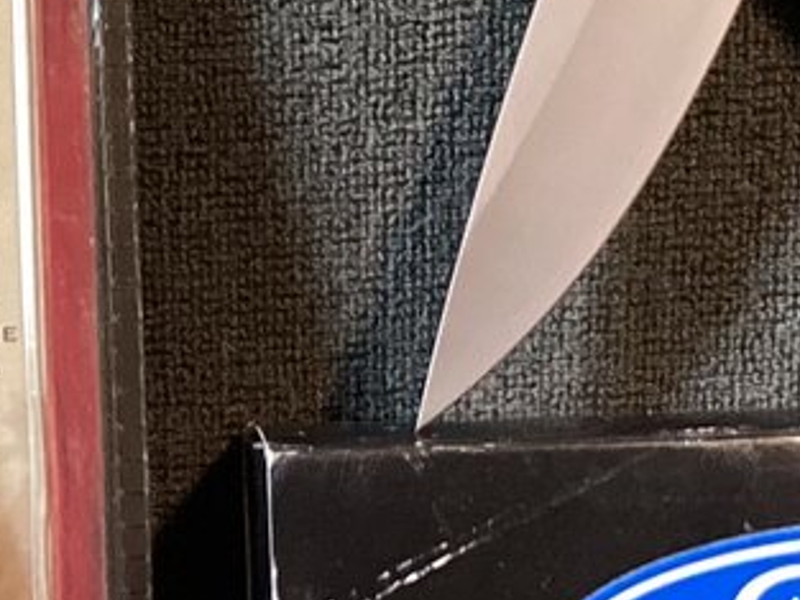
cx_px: 75
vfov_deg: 9.7
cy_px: 798
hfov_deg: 13.0
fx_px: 3468
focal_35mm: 150
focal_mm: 3.3
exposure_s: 1/60
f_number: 2.4
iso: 320
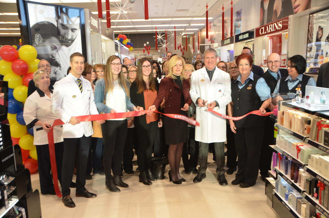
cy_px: 109
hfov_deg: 57.3
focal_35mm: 33
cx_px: 164
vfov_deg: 39.8
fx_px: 301
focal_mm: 22
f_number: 4
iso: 200
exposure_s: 1/60
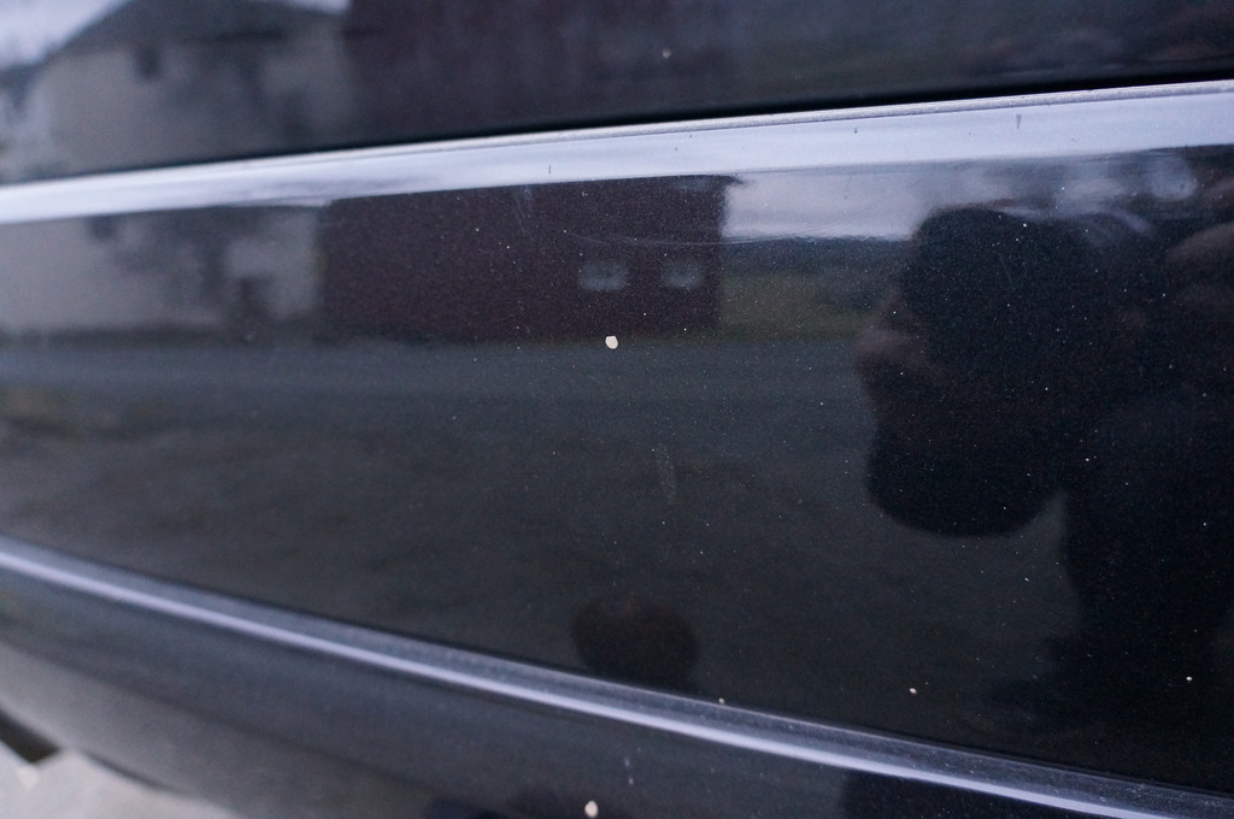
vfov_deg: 47.8
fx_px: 924
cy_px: 410
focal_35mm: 27
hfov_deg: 67.4
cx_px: 617
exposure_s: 1/60
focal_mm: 18
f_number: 4
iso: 3200
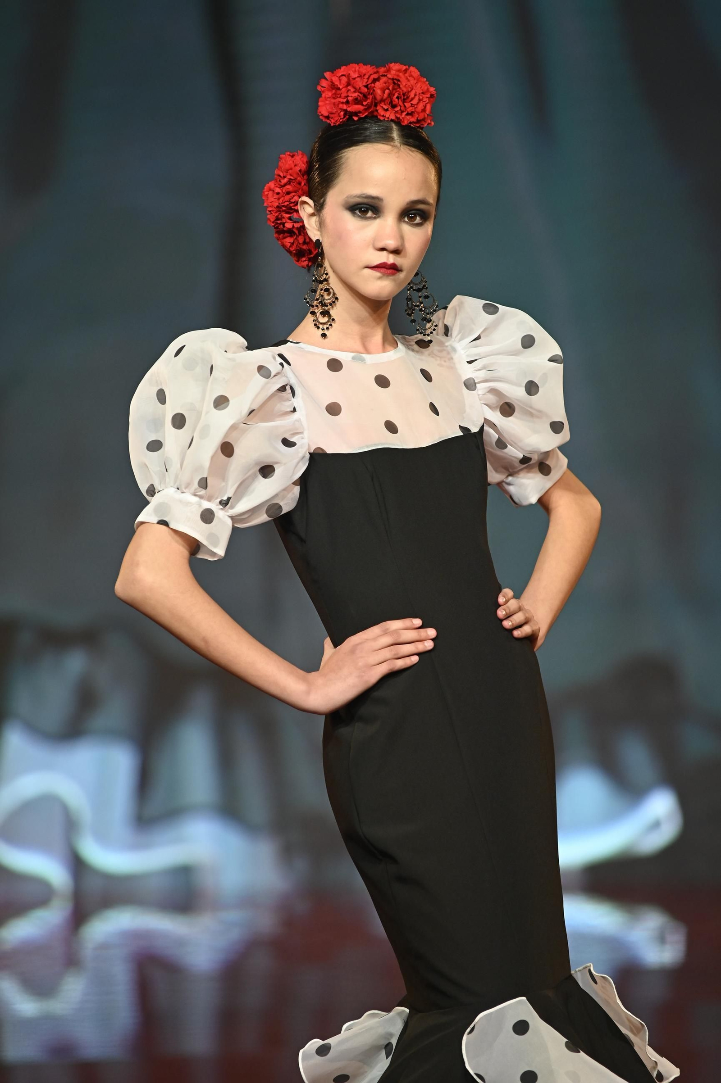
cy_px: 542
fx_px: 6017
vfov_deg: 10.3
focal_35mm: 200
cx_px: 360
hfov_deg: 6.9
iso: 2000
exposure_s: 1/400
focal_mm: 200
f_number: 4.5
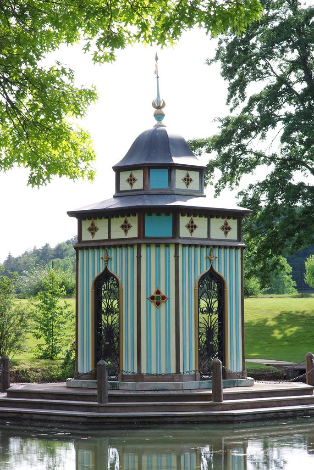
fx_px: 1370
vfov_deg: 19.4
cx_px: 157
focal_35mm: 105
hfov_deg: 13.1
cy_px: 235
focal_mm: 70
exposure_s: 1/125
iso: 200
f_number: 10
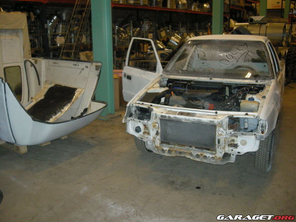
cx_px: 148
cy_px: 111
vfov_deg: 40.7
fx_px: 299
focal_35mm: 35
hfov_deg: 52.6
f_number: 2.8
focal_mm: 5.7
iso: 315
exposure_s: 1/60
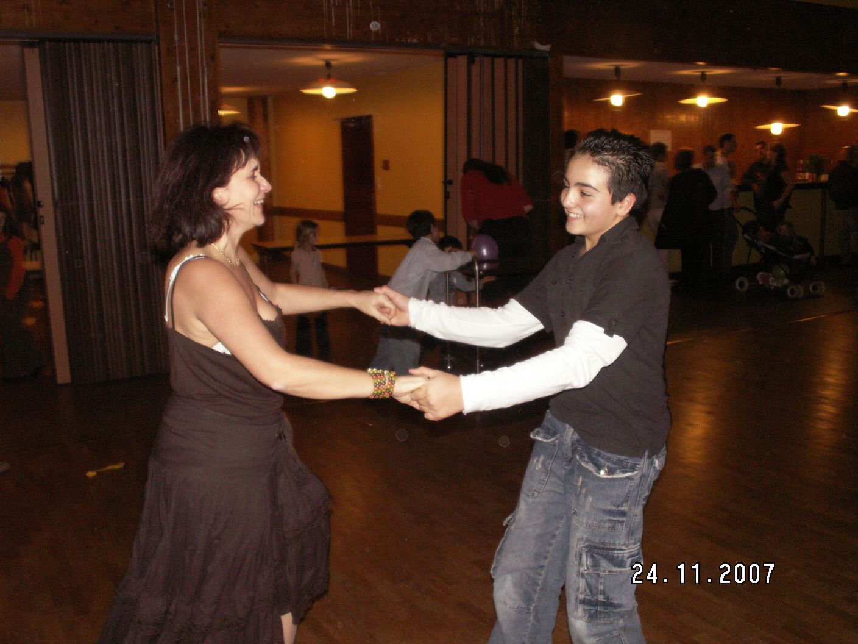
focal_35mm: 35
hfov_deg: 52.6
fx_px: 868
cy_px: 322
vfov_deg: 40.7
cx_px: 429
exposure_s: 1/40
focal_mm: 5.86
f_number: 2.8
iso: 160
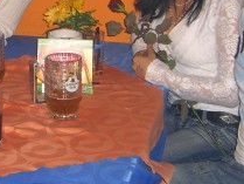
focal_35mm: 109
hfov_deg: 17.8
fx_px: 769
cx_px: 37
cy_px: 35
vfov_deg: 13.5
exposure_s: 1/60
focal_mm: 7.9
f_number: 2.8
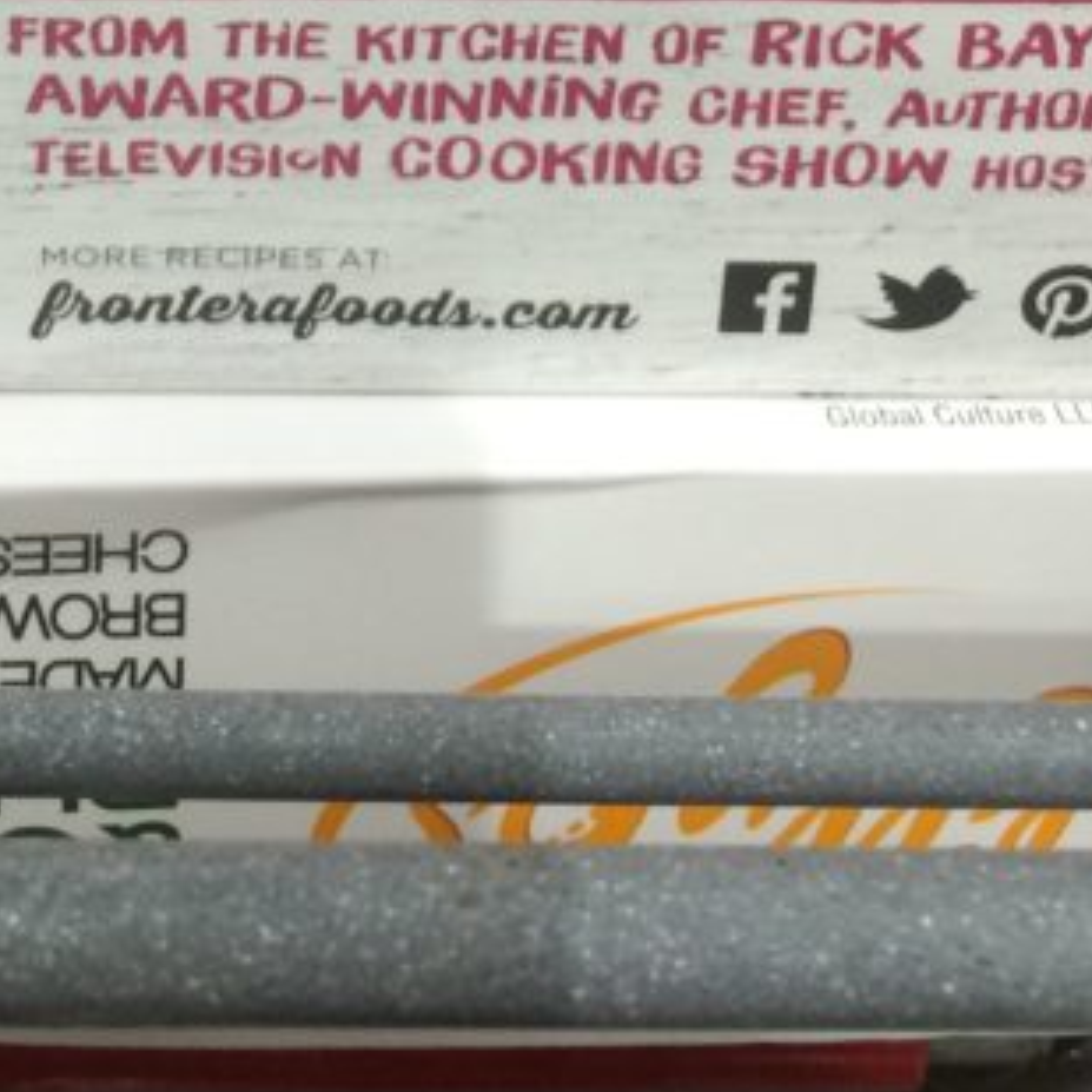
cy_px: -477
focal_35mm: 85
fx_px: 3034
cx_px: 307
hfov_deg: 20.3
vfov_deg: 18.4
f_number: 2.2
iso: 80
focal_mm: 4.15
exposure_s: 1/30
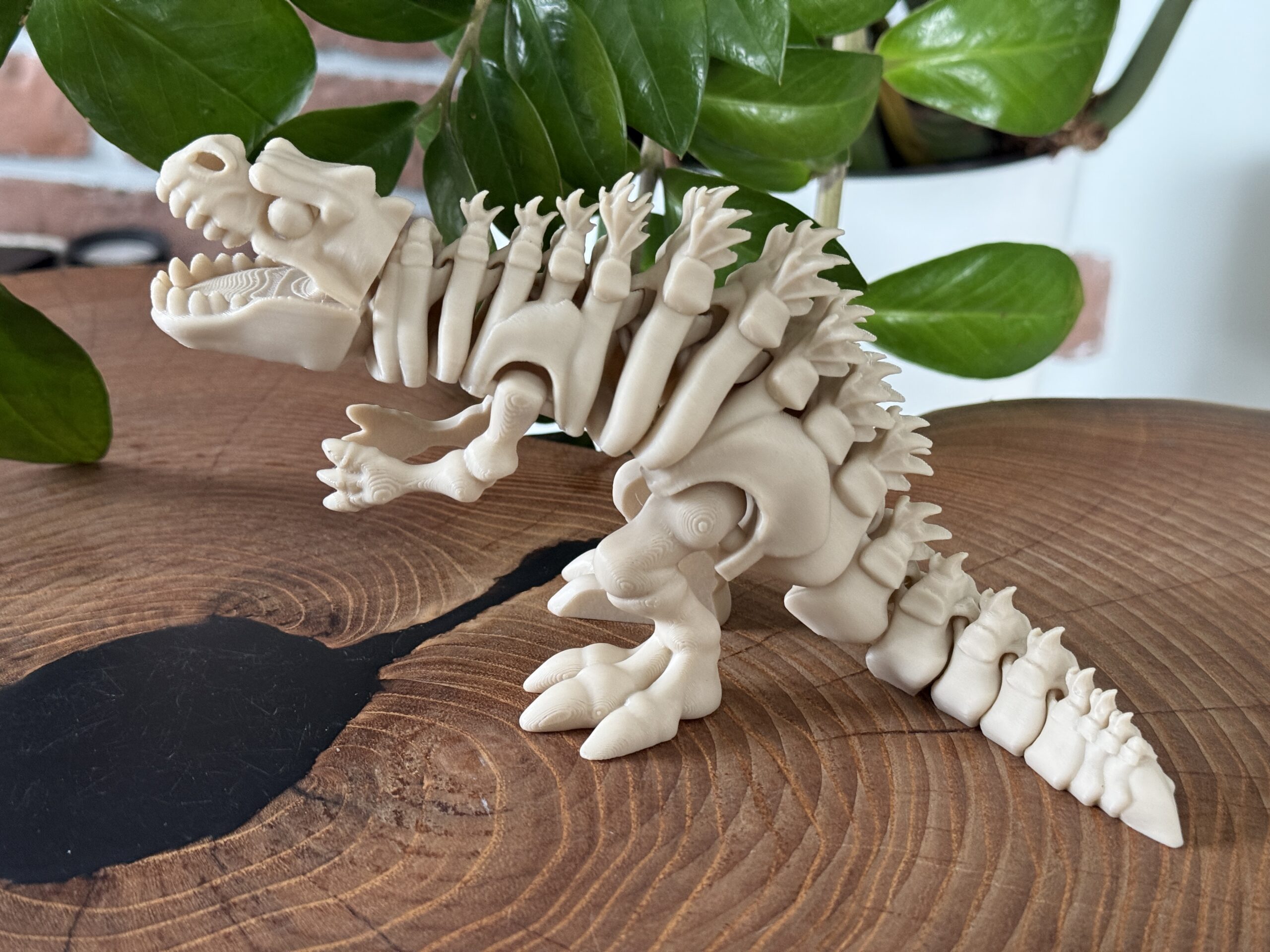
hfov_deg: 39.7
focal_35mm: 48
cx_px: 635
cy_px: 476
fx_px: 1761
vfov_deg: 30.3
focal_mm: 6.76
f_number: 1.78
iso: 250
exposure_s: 1/60
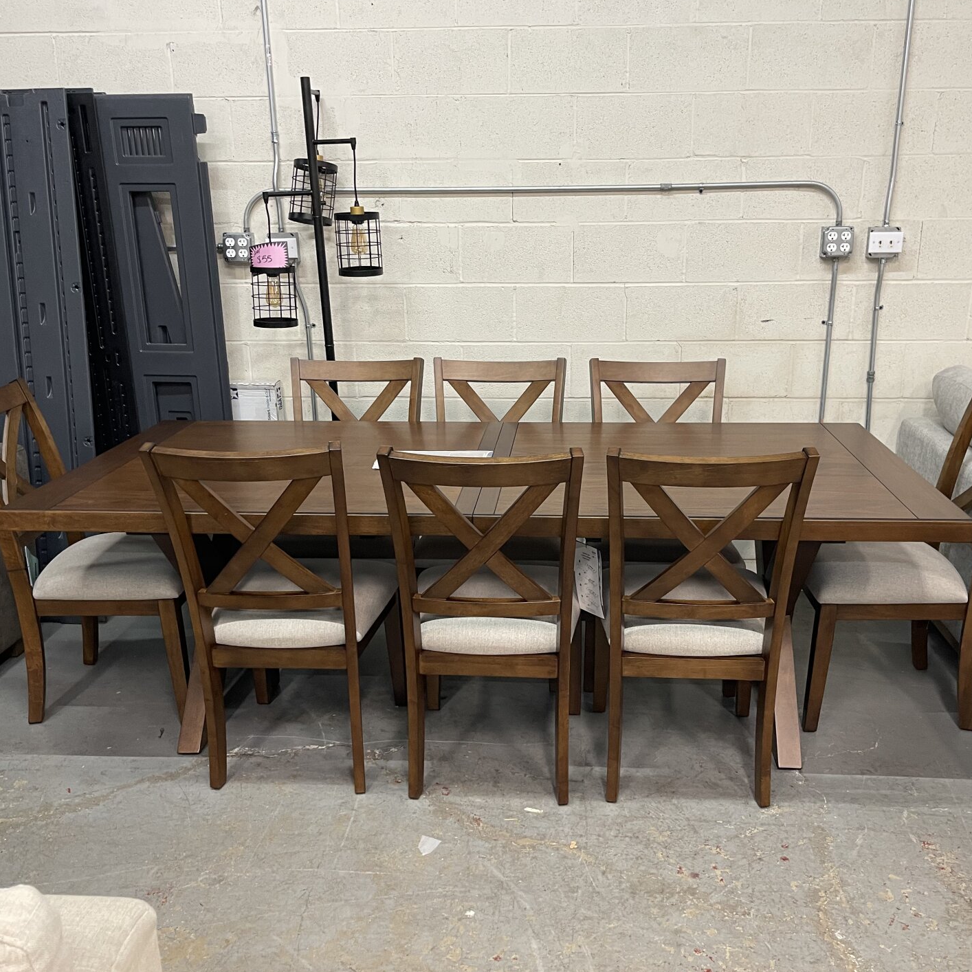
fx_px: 953
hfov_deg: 54.0
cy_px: 485
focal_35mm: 30
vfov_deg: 54.0
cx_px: 516
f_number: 1.6
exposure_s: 1/60
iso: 200
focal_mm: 5.1
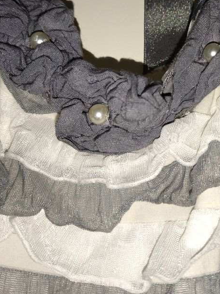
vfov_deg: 42.2
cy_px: 89
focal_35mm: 44
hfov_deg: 32.5
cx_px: 154
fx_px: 373
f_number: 1.79
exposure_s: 1/50
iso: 106
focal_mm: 4.74
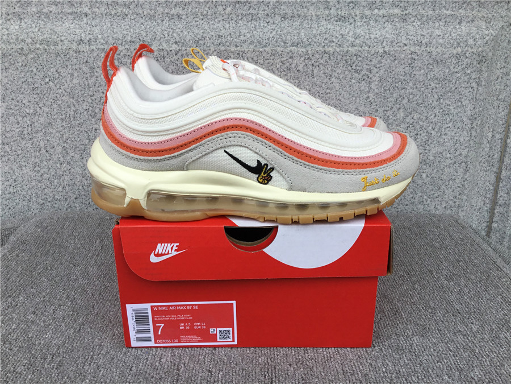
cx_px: 256
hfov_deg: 58.4
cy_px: 192
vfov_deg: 45.4
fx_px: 458
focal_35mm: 31
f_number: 2.4
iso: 25
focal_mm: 3.3
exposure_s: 1/668
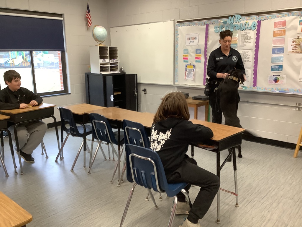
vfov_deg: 45.4
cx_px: 151
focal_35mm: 31
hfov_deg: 58.4
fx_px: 270
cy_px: 114
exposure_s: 1/60
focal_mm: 3.3
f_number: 2.4
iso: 125
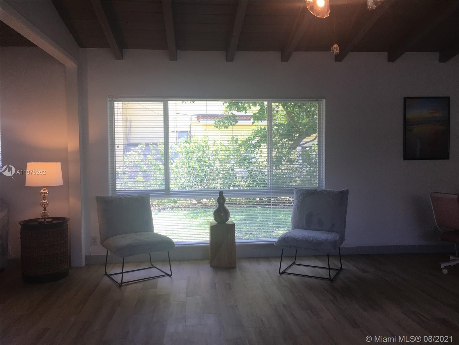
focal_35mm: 29
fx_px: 385
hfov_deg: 61.7
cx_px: 230
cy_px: 172
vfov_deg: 48.2
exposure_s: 1/120
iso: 32
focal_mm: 4.15
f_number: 2.2
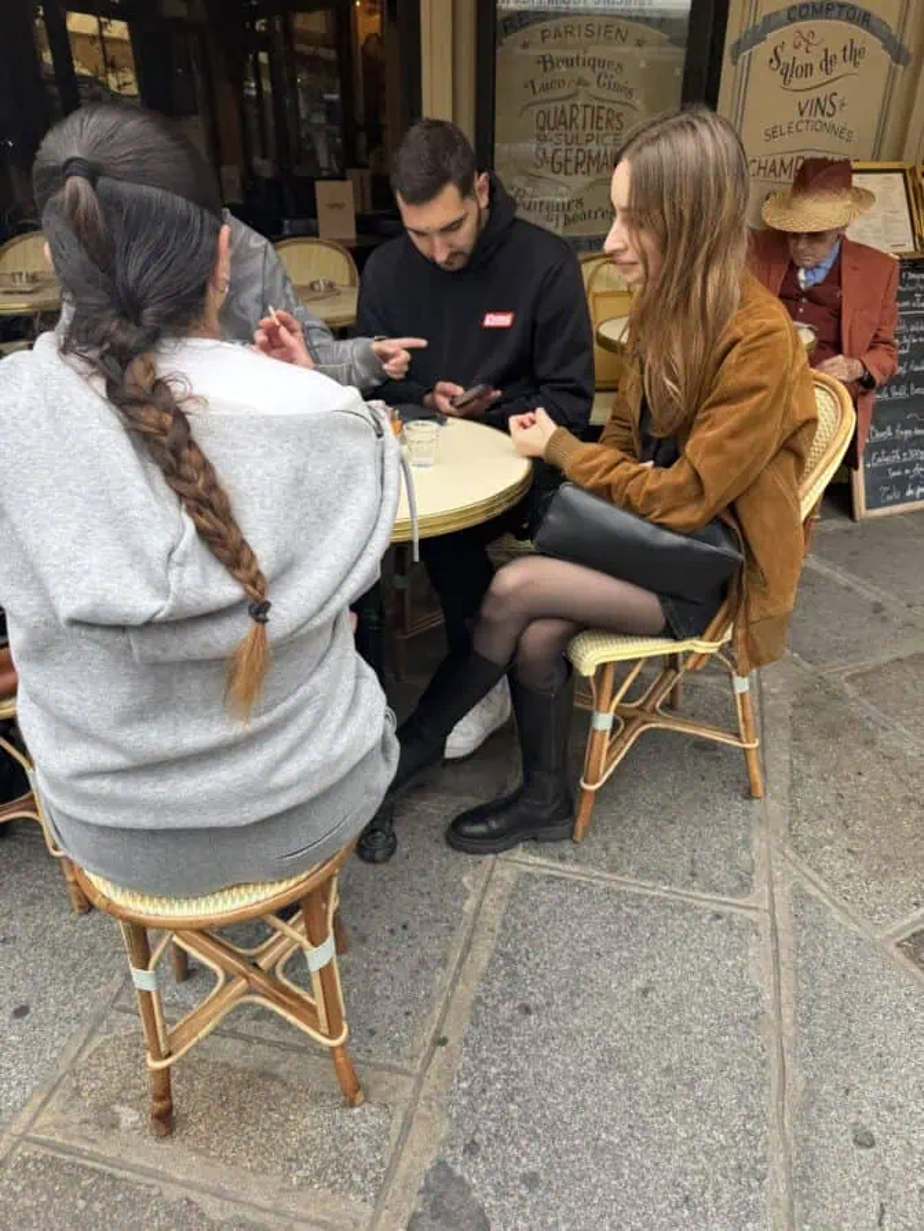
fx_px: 854
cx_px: 462
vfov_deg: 71.6
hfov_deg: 56.8
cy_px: 616
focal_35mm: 24
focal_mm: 6.76
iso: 80
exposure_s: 1/417
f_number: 1.78
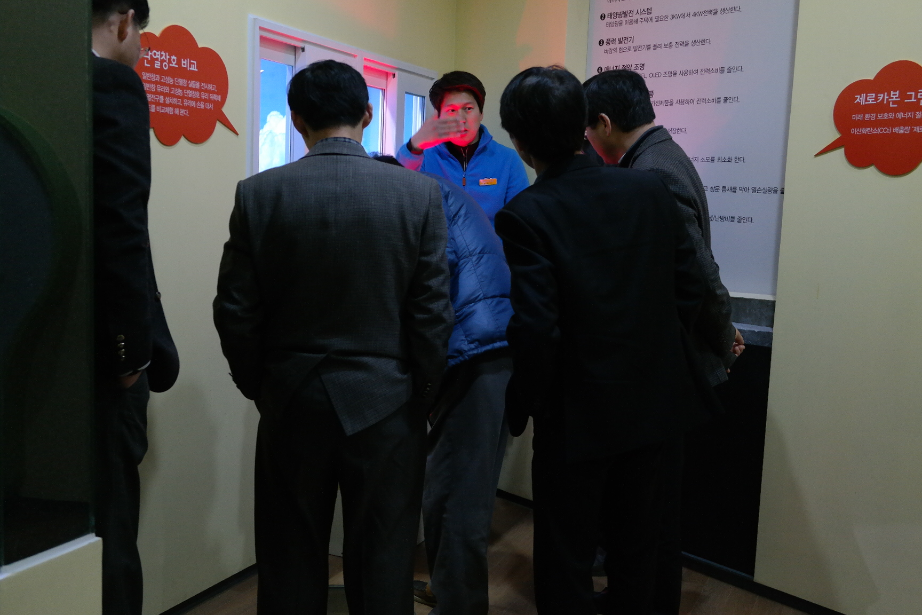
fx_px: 922
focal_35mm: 36
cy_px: 308
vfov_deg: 36.9
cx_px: 461
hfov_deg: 53.1
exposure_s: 1/50
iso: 1600
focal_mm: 24
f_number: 4
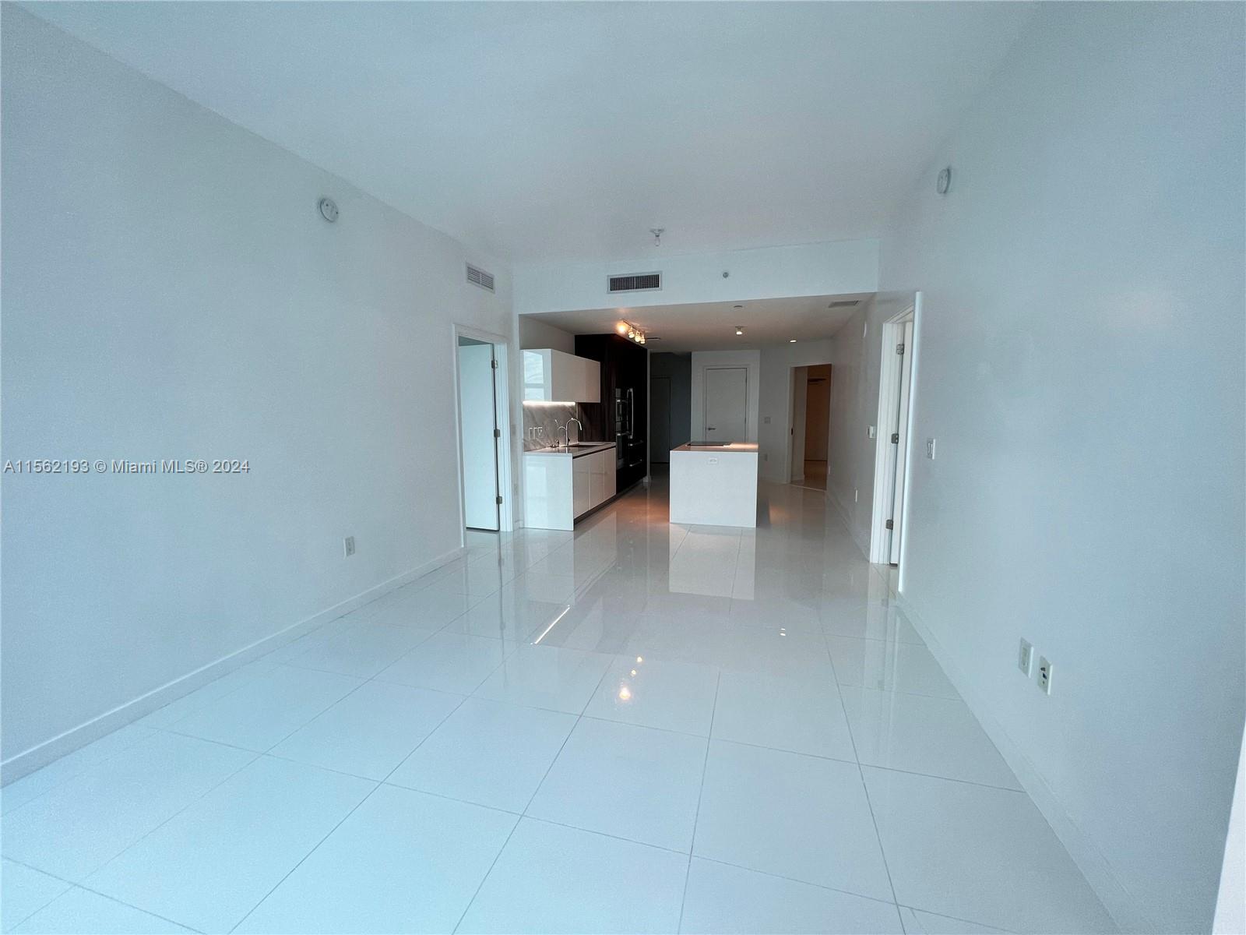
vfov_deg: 89.9
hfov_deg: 106.2
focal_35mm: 13
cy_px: 468
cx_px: 623
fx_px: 468
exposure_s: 1/120
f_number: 1.8
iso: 80
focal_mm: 1.57
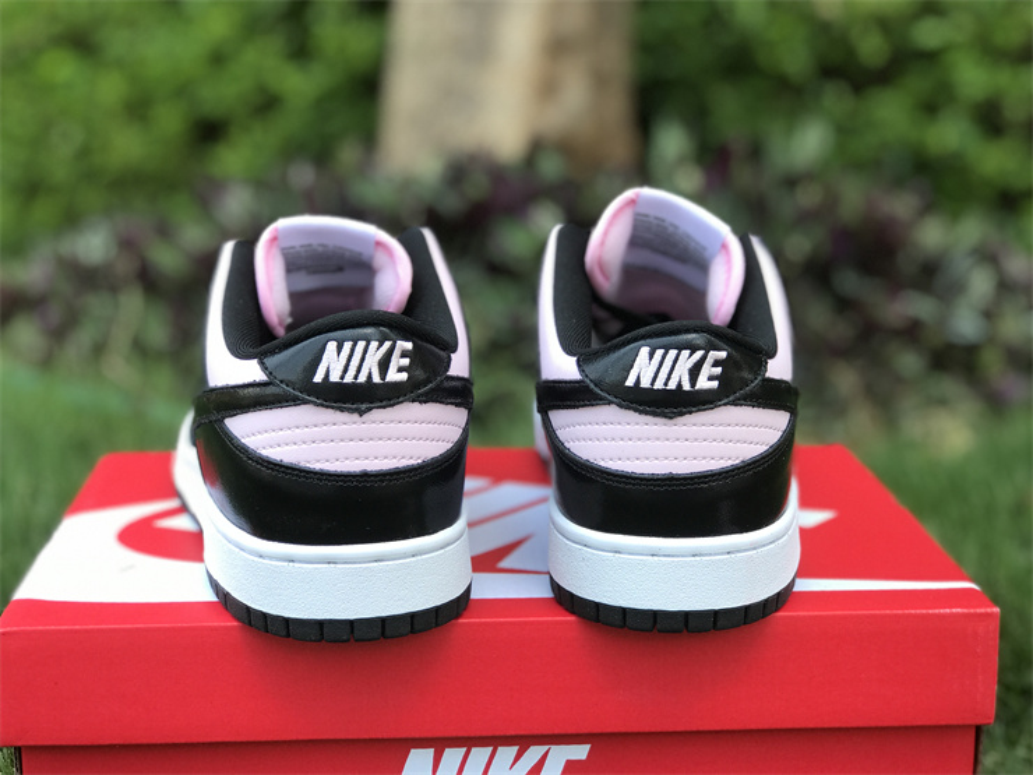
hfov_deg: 33.8
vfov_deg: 25.7
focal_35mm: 57
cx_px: 516
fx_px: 1701
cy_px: 388
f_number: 2.8
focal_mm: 6.6
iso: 32
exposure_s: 1/100
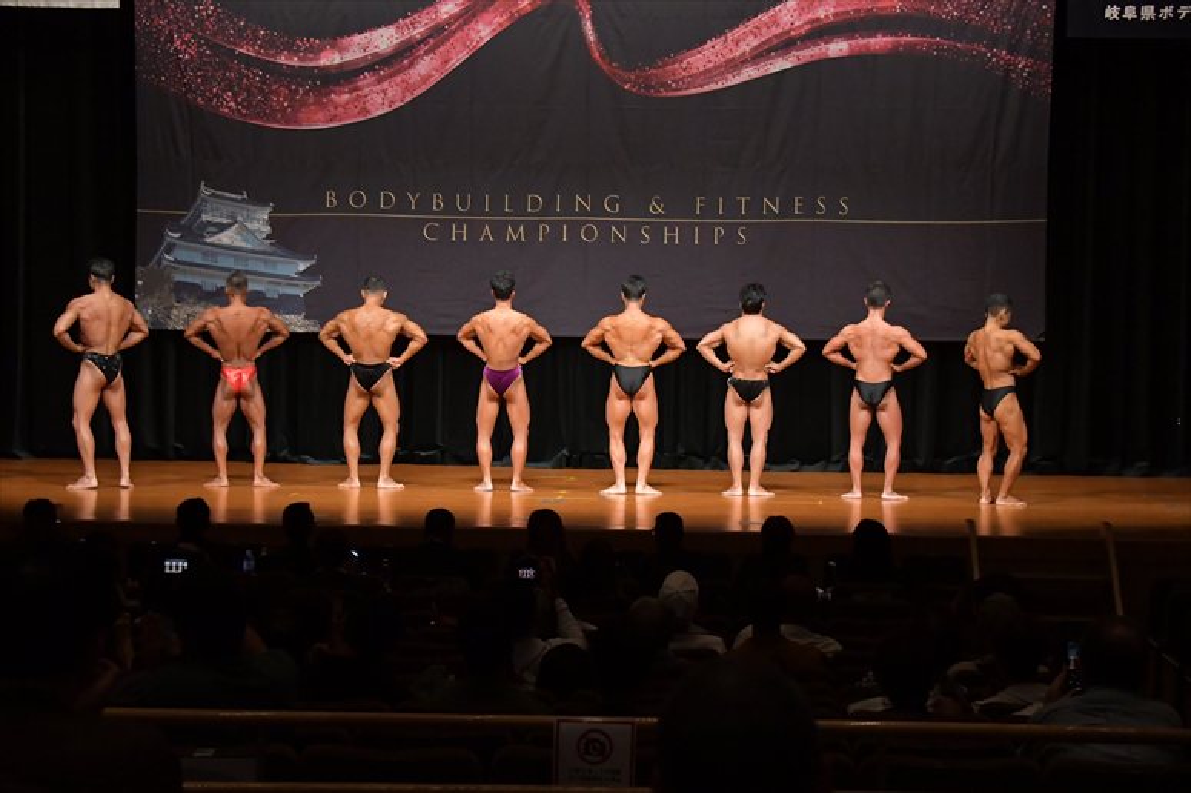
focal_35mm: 93
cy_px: 396
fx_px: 3075
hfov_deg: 21.9
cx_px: 596
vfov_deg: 14.7
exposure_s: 1/400
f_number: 5.6
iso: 5000
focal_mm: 62
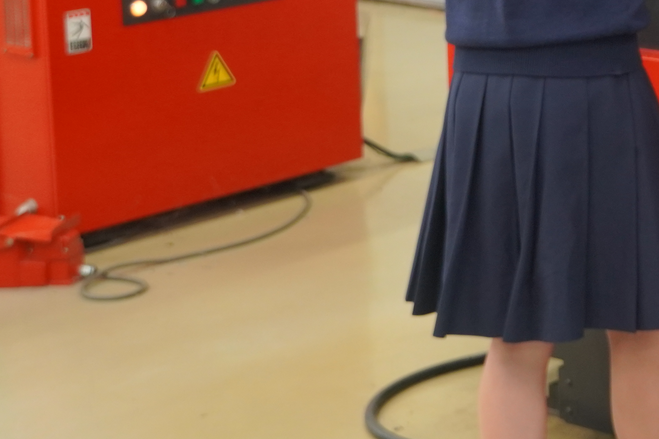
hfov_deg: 16.5
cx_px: 912
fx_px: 2113
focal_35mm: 115
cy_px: -148
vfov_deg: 11.5
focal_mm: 27
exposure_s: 1/30
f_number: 4.5
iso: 800
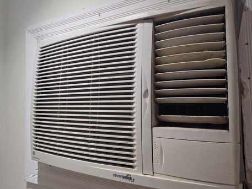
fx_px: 182
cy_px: 94
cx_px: 126
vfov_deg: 54.9
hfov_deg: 69.4
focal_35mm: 25
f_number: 1.7
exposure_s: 1/38.1
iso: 671
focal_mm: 4.71
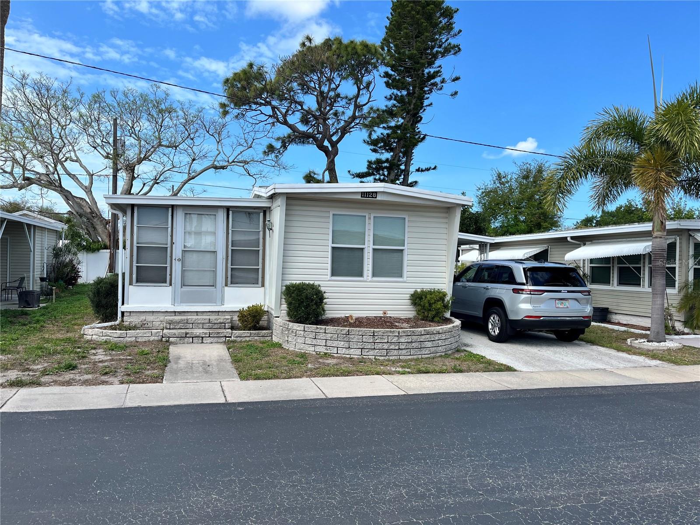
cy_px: 262
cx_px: 350
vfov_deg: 53.1
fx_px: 526
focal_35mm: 26
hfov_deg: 67.3
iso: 50
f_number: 1.6
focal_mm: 5.1
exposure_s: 1/2825
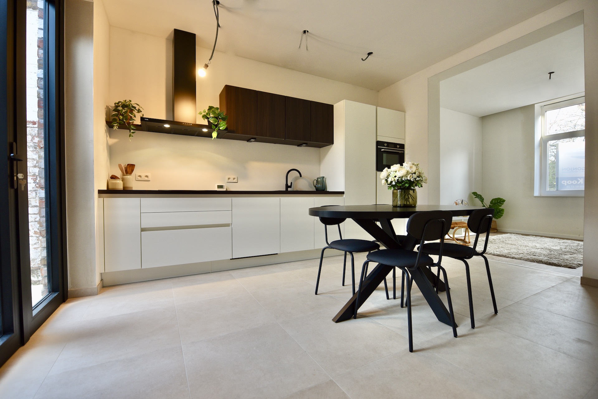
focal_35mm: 14
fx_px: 233
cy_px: 200
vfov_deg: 81.2
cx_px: 299
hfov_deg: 104.3
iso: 200
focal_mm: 14
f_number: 2.8
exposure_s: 1/50
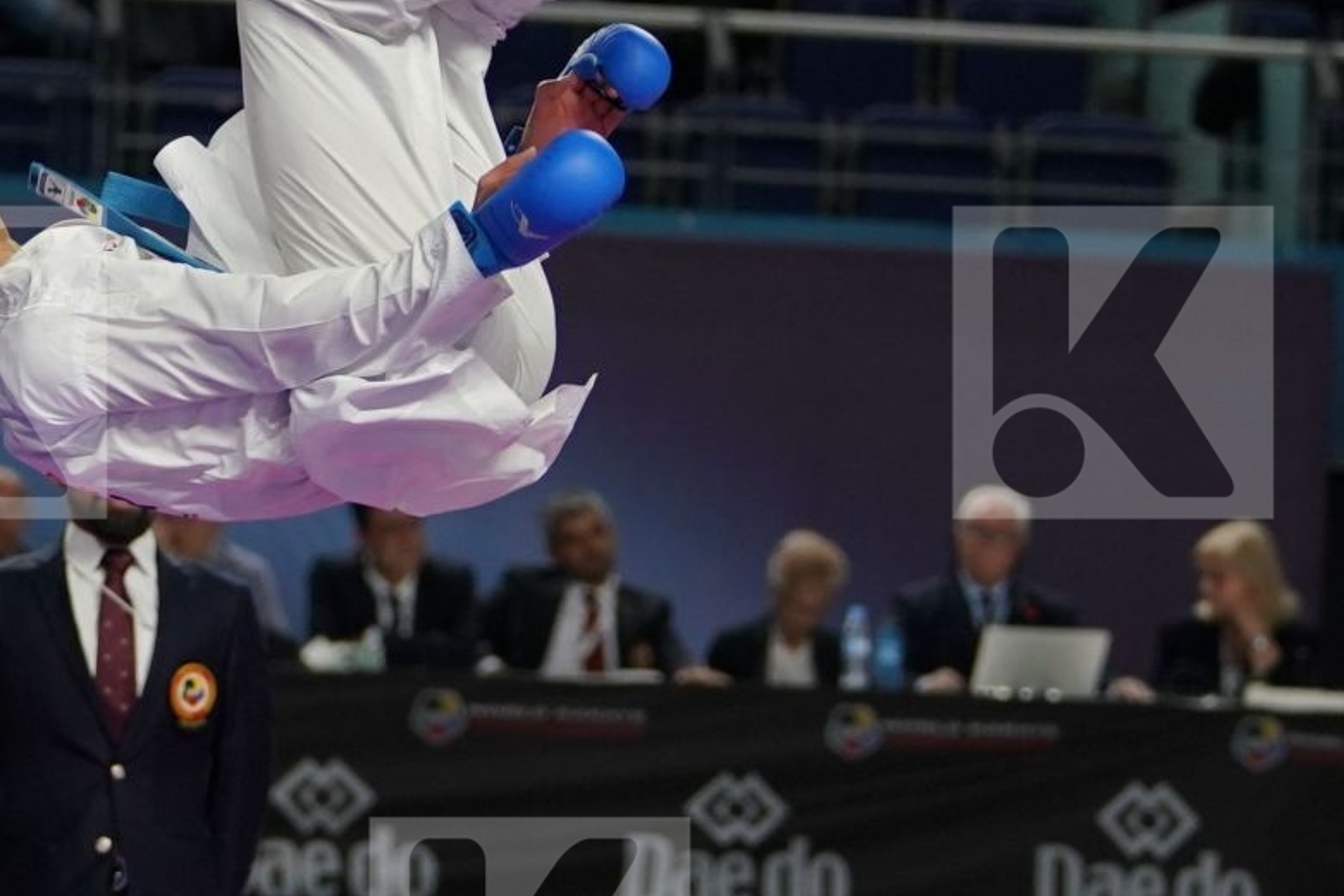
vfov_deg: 4.3
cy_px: 363
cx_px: 530
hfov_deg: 6.5
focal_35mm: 318
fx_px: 11873
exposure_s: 1/1000
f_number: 2.8
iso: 1250
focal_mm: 92
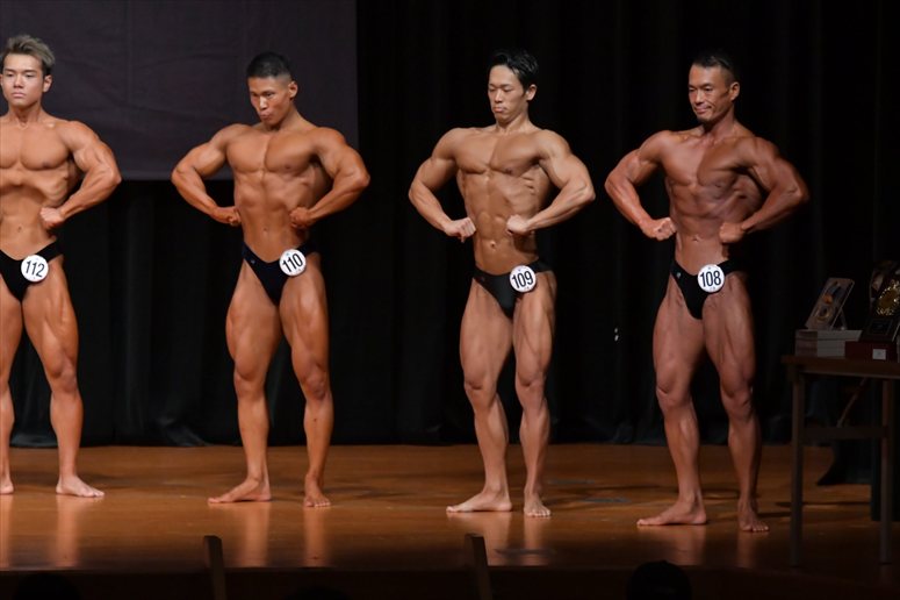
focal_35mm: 255
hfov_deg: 8.1
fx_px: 6372
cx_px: 450
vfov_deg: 5.4
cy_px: 300
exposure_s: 1/400
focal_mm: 170
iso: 5000
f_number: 5.6
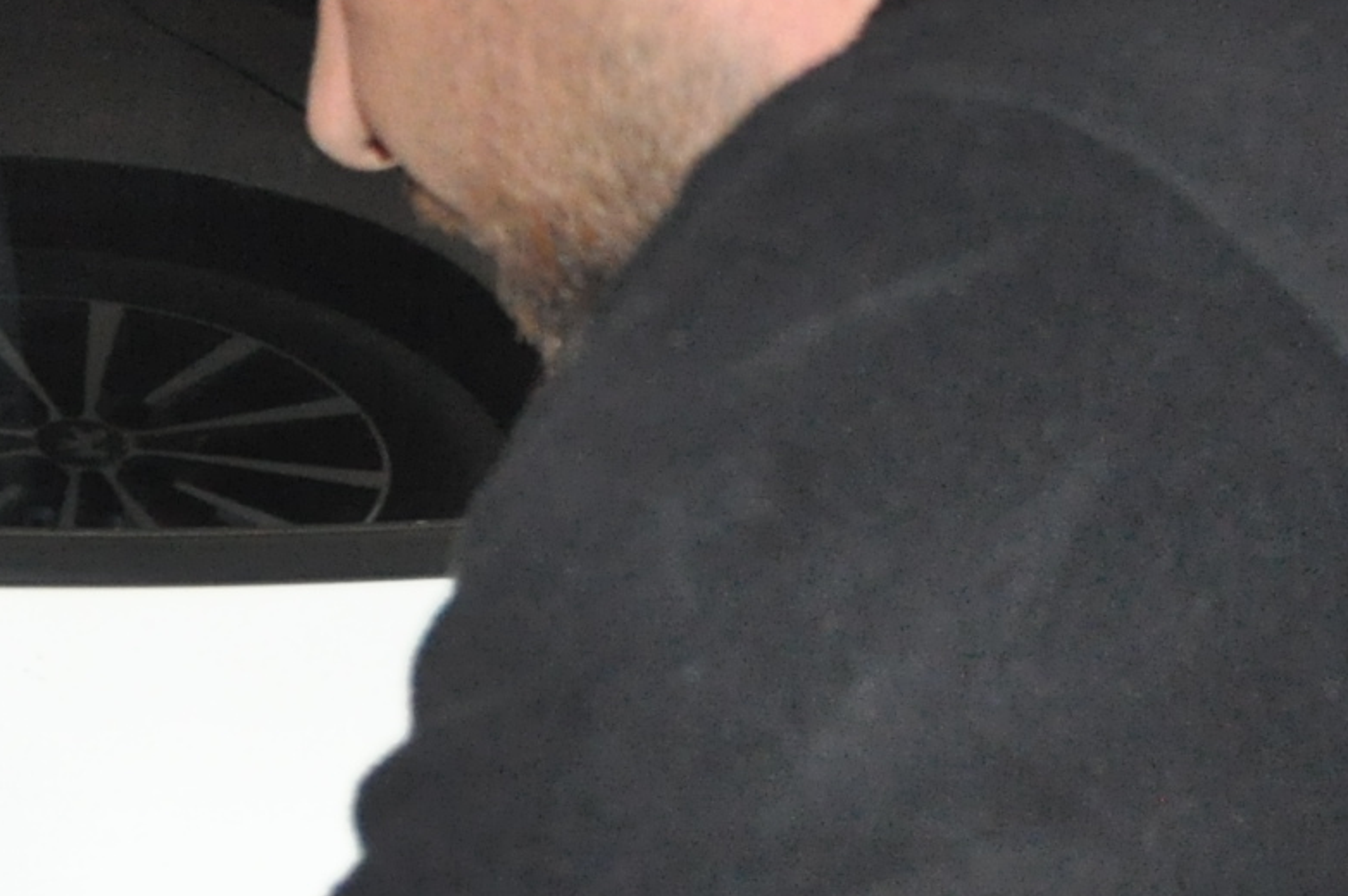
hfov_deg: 13.4
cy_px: 739
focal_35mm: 148
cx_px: -341
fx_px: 5537
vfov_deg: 9.2
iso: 1600
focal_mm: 24
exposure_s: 1/60
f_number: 5
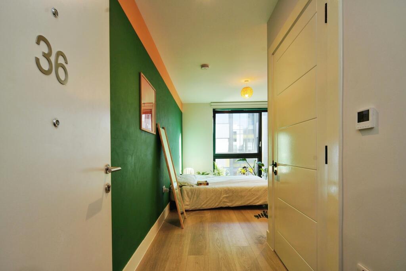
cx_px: 203
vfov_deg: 70.5
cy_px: 136
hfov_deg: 93.3
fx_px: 192
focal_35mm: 17
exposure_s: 1/40
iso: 640
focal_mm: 17
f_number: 7.1
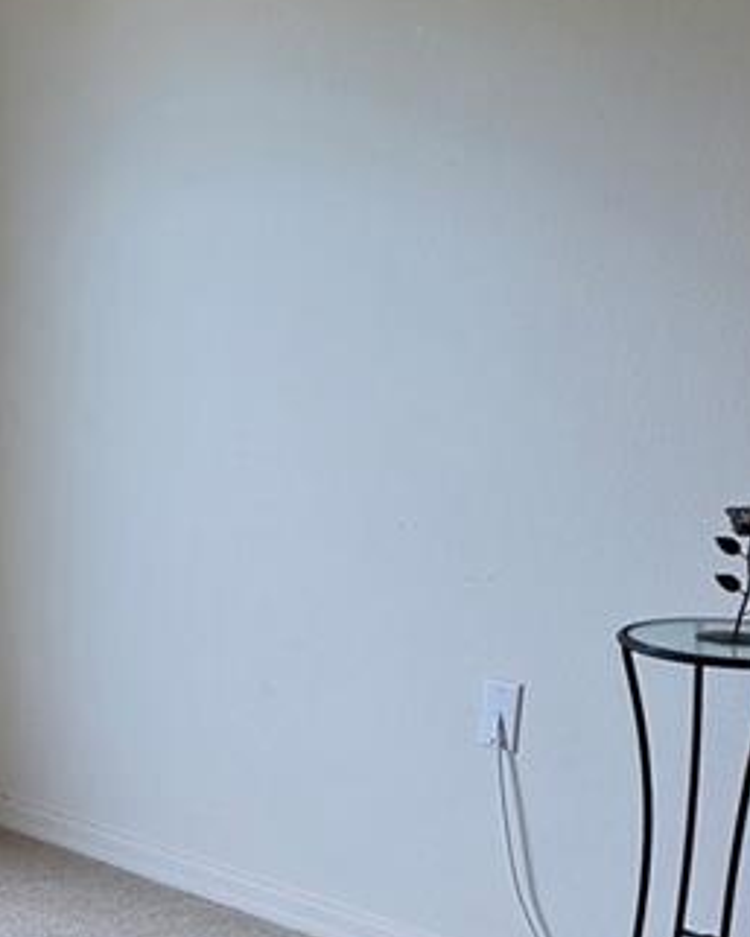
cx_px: -184
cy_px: 867
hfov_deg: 17.3
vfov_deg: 22.1
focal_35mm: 84
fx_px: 2330
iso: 64
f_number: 1.7
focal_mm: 6.3
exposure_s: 1/120
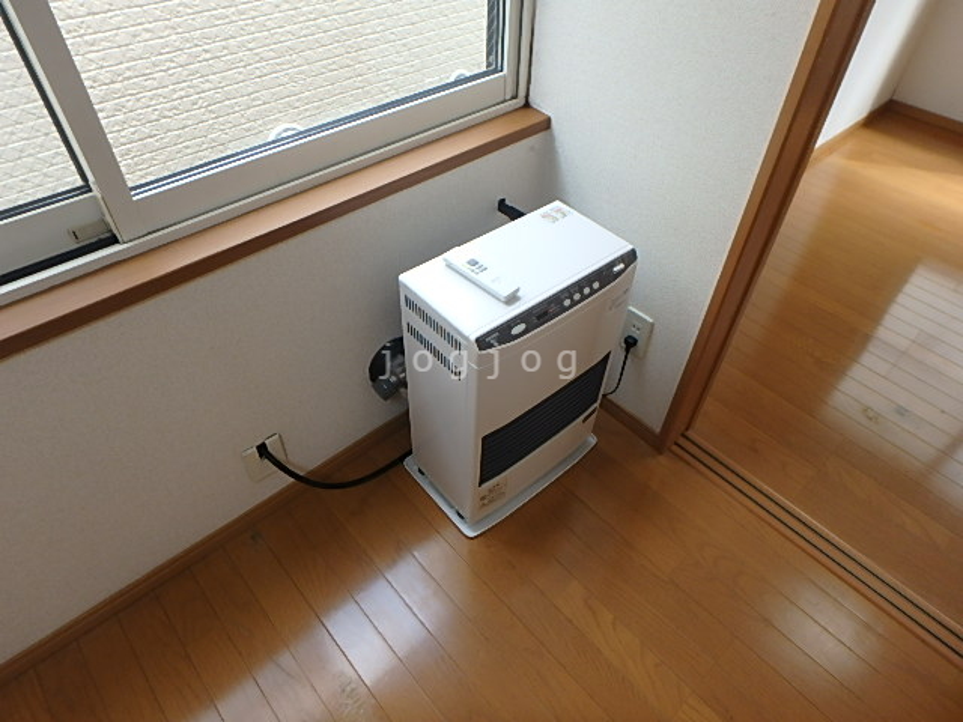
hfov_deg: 79.0
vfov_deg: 63.4
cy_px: 361
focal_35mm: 21
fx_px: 584
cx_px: 482
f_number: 3.5
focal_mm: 3.7
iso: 160
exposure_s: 1/60
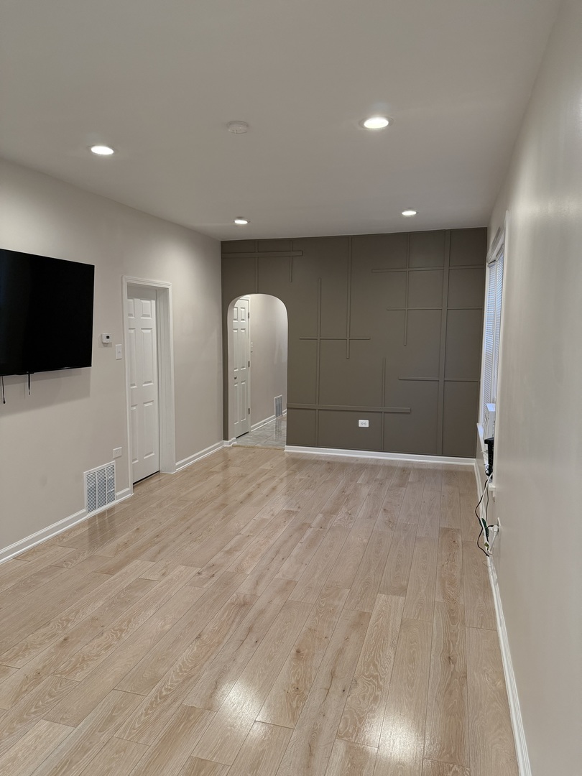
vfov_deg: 71.6
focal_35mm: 24
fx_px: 538
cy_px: 388
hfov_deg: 56.8
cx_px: 291
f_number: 1.78
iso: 320
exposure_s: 1/120
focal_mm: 6.76
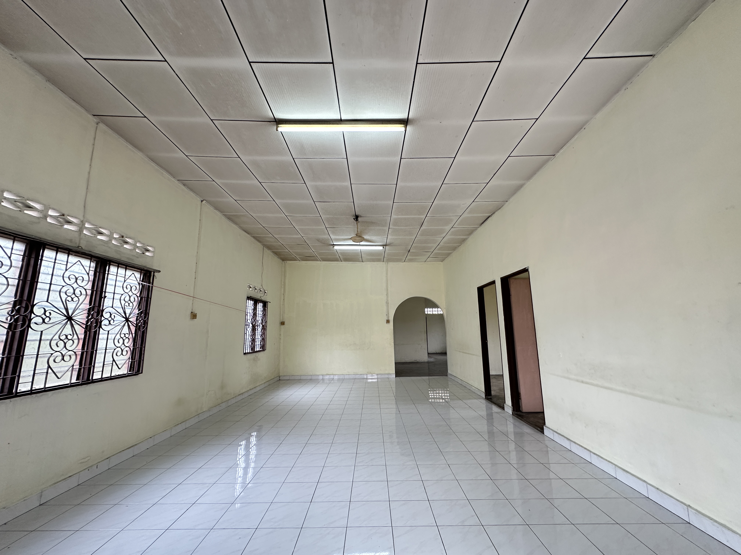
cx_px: 370
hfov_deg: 102.1
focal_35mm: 14
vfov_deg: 85.7
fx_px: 300
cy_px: 278
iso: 200
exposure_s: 1/50
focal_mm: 2.22
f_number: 2.2
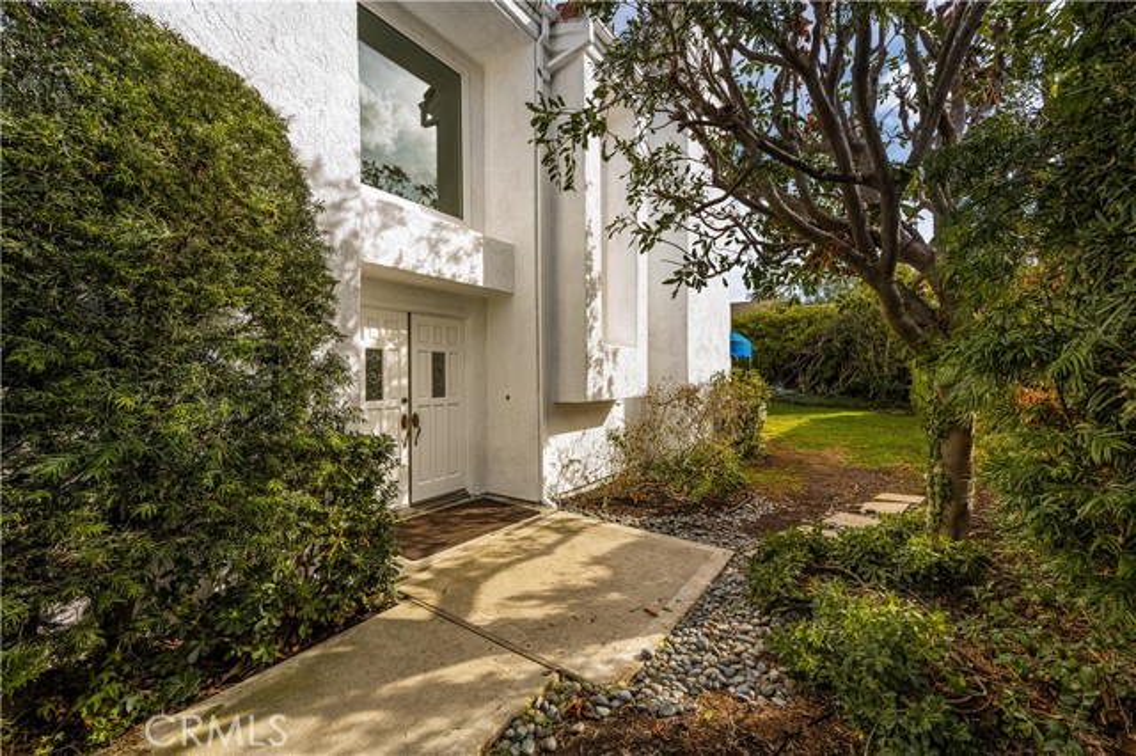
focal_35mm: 14
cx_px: 568
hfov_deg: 104.3
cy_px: 378
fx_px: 442
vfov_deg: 81.1
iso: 100
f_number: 7.1
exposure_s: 1/500
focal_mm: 14
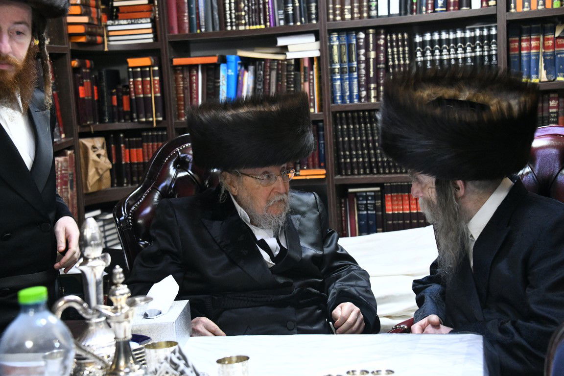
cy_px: 188
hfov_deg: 32.4
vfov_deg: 21.9
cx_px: 282
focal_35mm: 62
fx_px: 971
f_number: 5.6
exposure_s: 1/100
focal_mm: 62
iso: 6400
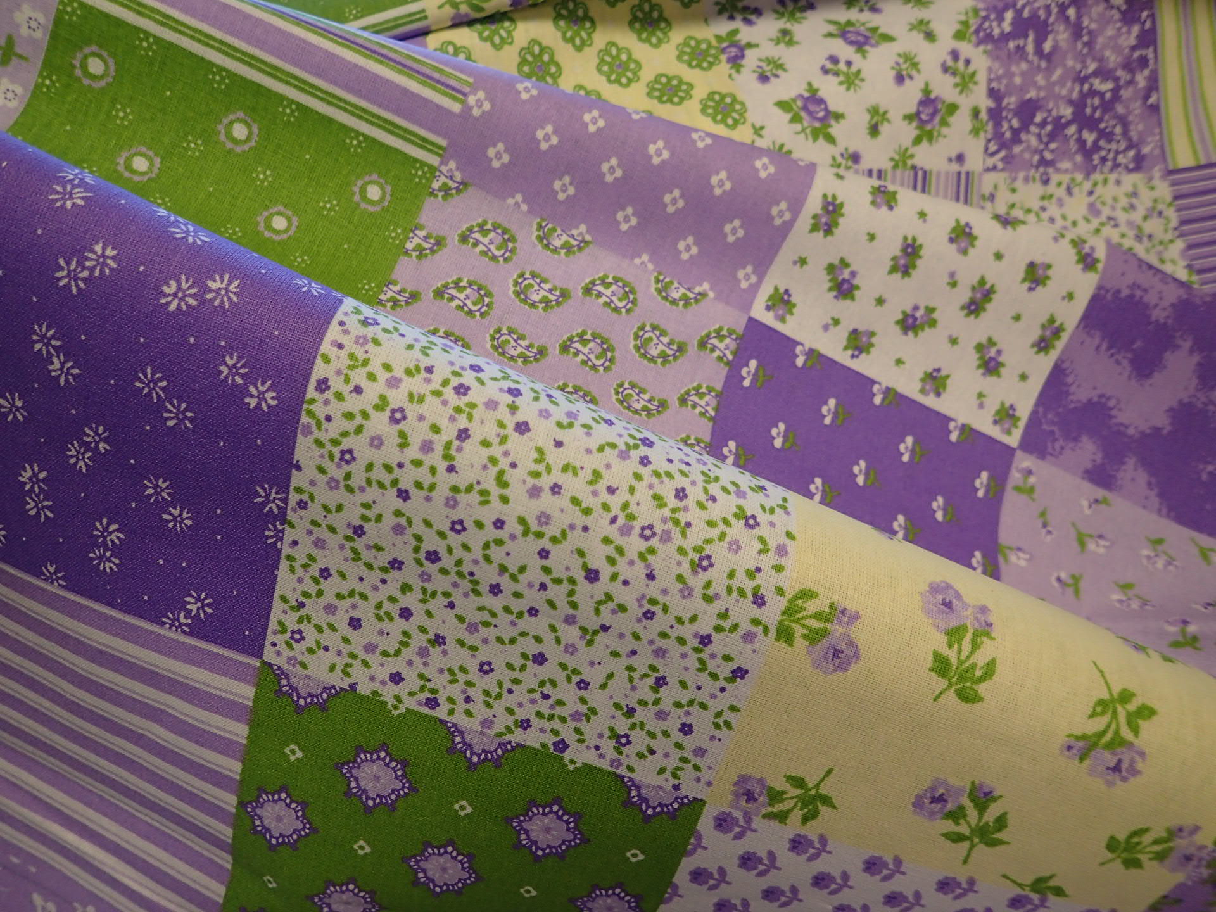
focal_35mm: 25
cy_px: 456
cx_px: 608
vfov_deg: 54.9
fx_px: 878
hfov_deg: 69.4
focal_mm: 4.5
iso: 125
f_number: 2
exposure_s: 1/60
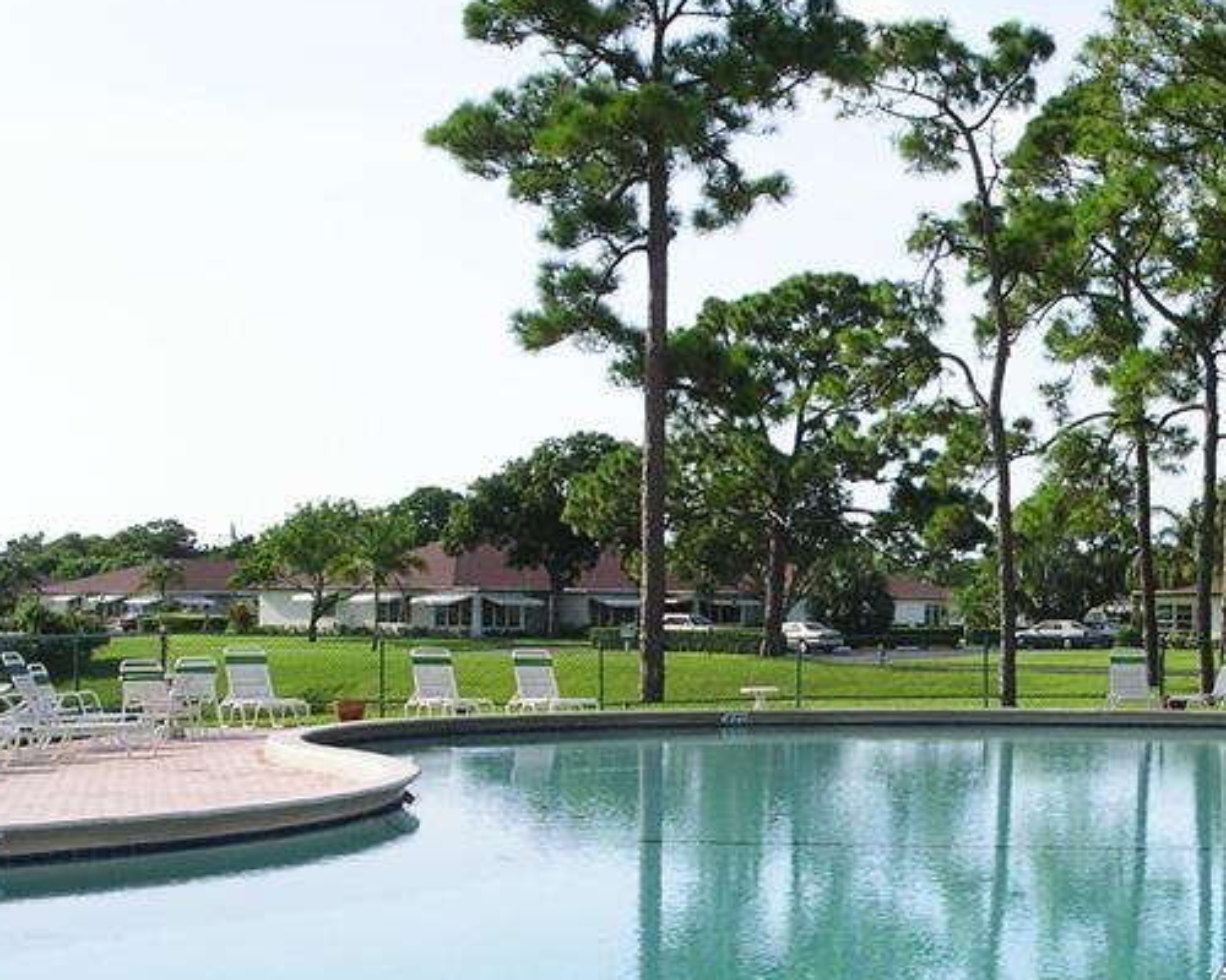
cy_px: 593
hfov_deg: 24.6
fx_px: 2758
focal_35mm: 76
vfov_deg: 20.1
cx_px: 991
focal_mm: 7.8
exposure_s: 1/350
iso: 100
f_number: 5.6
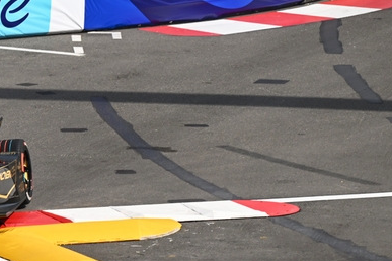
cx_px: -7
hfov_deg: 4.0
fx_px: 5629
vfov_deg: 2.7
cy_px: 103
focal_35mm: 517
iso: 250
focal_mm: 200
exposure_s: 1/2000
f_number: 5
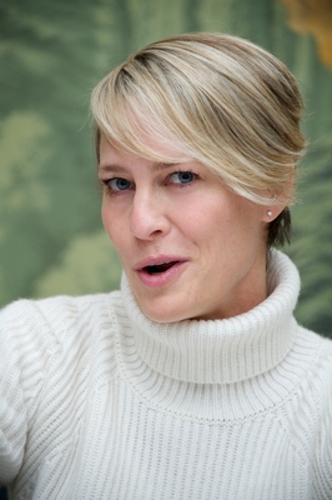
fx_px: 4157
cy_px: 250
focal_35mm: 300
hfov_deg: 4.6
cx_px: 166
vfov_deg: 6.9
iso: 400
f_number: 5.6
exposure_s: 1/100
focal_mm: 300
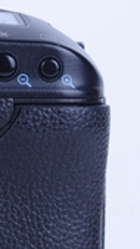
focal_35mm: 279
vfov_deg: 7.7
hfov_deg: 4.3
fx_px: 1842
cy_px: 222
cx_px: -192
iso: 200
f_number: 18
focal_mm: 60
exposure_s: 1/200
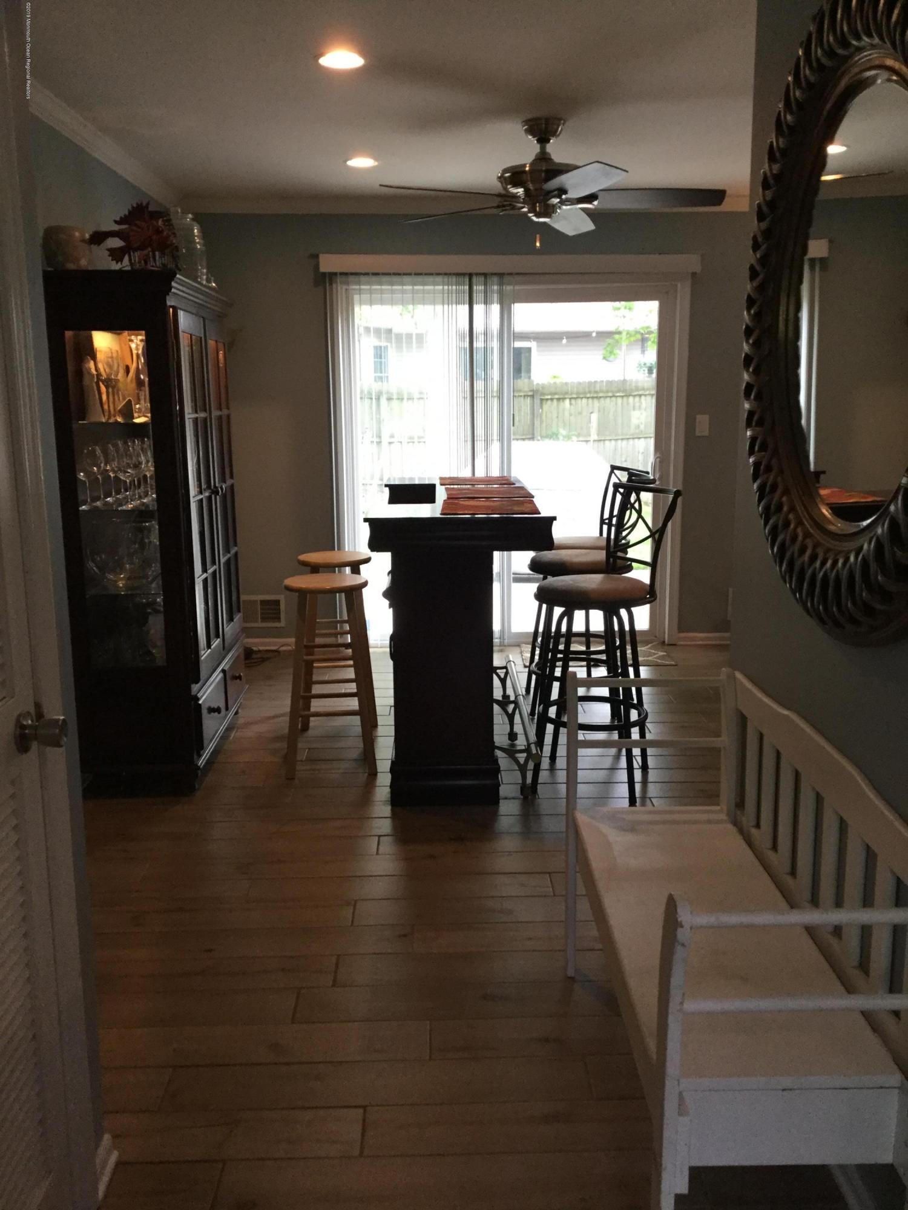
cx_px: 454
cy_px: 605
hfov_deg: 45.4
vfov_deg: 58.4
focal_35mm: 31
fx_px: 1084
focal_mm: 3.3
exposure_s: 1/30
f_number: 2.4
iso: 100
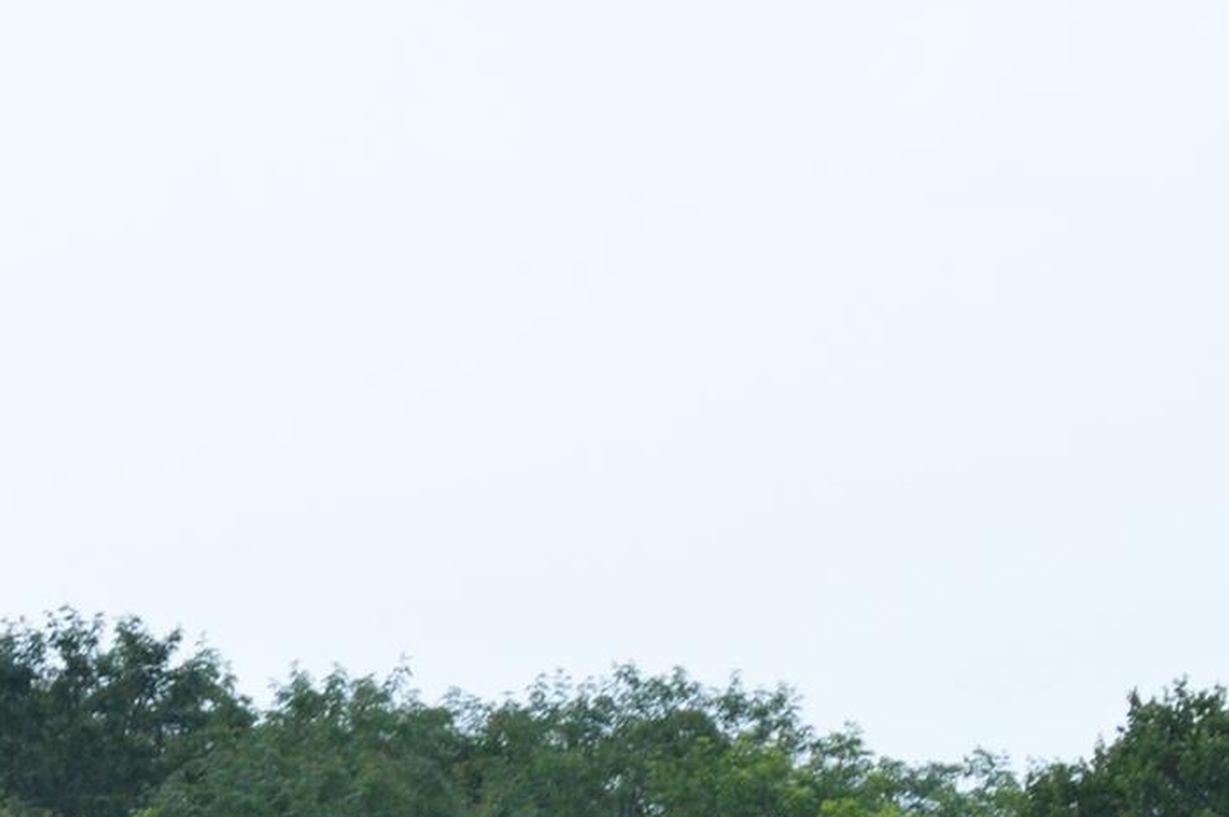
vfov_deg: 1.6
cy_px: 1107
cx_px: -88
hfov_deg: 2.3
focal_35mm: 880
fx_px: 30013
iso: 400
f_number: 10
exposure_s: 1/200
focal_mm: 200
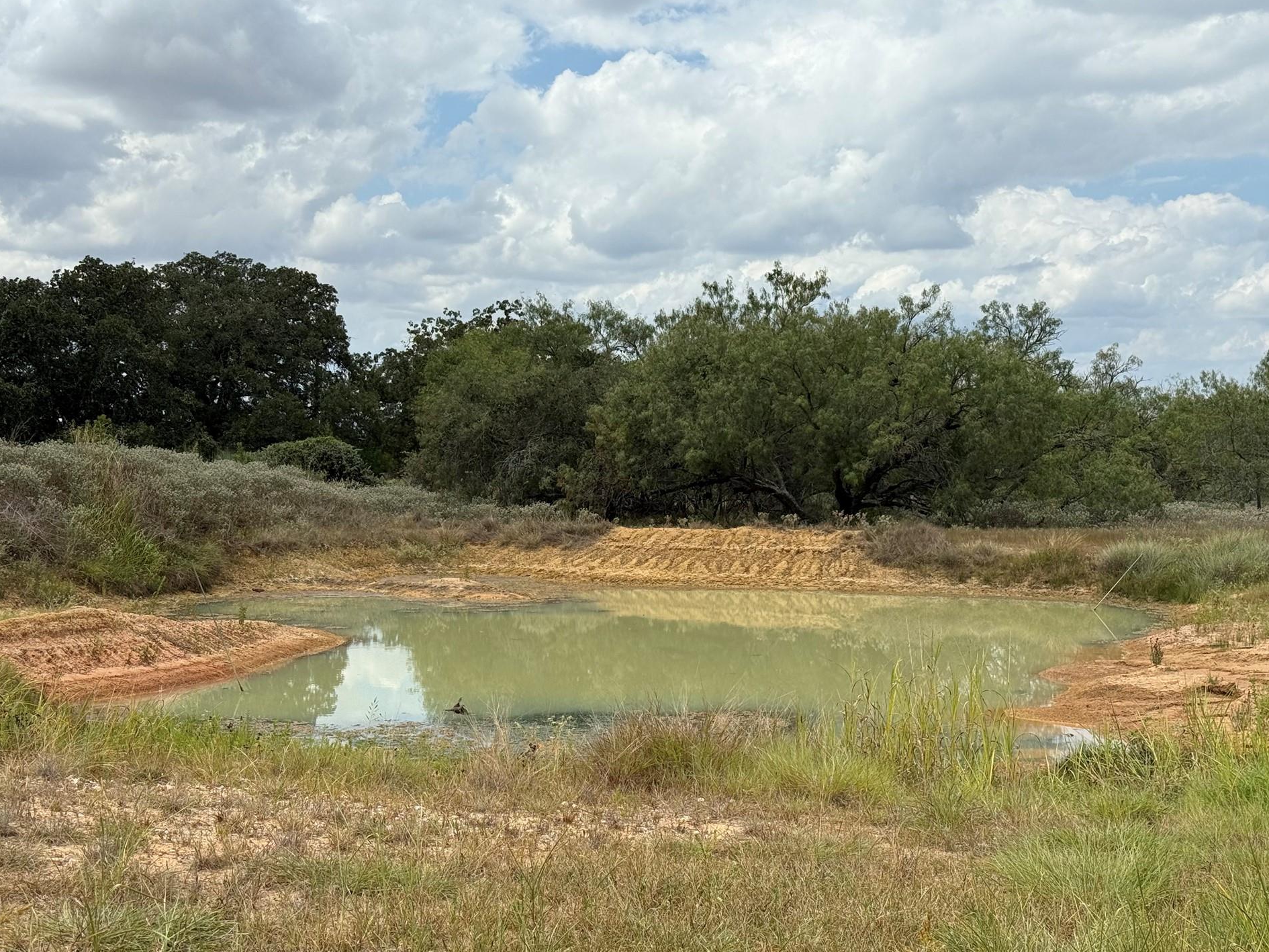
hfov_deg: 36.8
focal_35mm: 52
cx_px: 631
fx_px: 1907
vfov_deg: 28.0
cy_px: 501
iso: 64
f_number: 1.78
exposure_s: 1/7143
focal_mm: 6.76
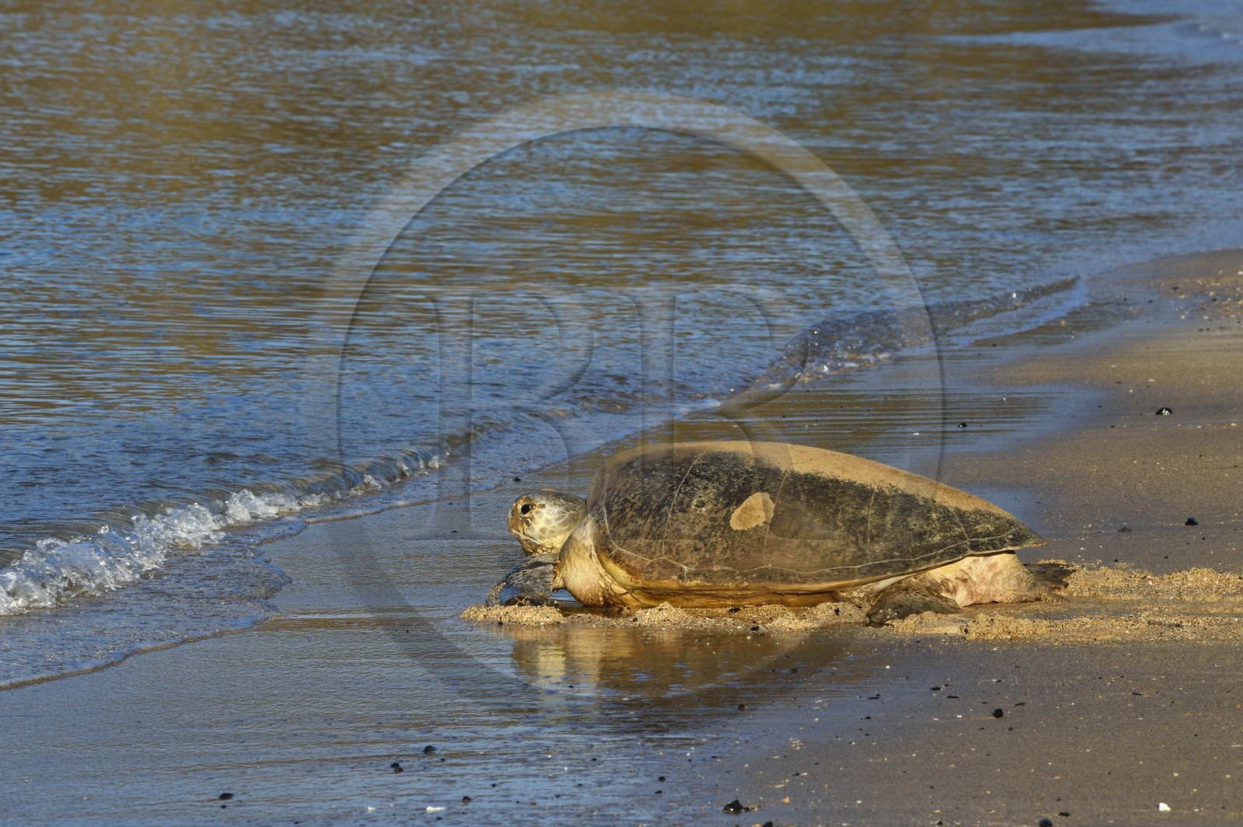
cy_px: 414
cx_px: 622
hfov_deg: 10.3
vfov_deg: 6.9
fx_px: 6900
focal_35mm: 200
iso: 400
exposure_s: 1/320
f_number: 13
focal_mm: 200
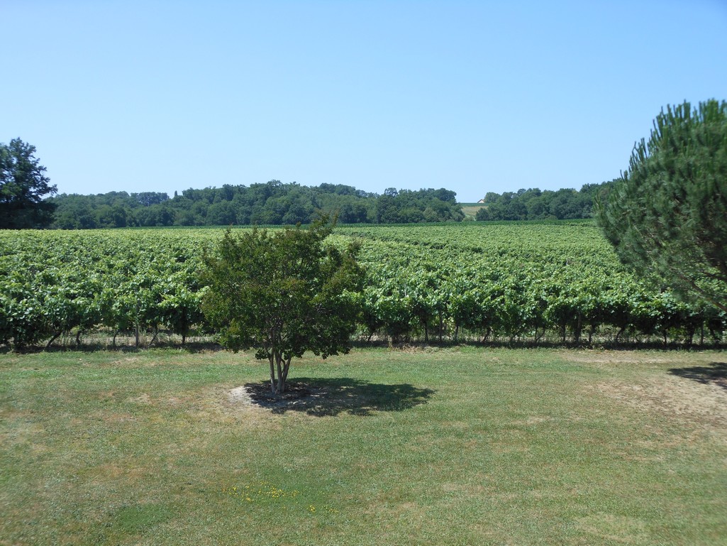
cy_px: 273
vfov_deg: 37.7
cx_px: 364
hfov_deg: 49.0
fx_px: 798
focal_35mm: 38
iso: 80
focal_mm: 6.8
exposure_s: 1/500
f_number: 3.6
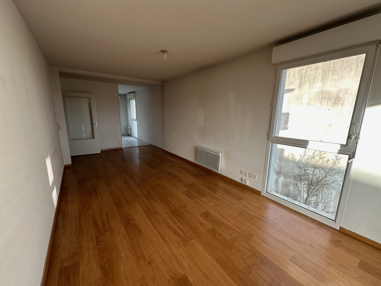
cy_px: 143
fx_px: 154
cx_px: 190
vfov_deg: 85.7
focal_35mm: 14
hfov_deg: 102.1
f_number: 2.2
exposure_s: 1/99
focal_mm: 2.22
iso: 40
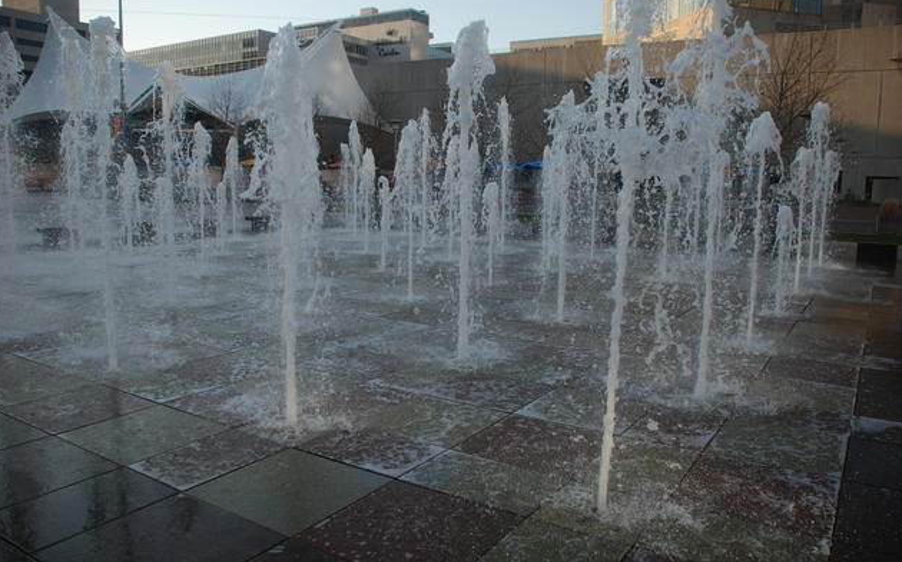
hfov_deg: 66.5
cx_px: 450
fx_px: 688
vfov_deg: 44.5
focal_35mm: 28
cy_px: 275
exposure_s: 1/800
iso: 200
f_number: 3.5
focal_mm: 18
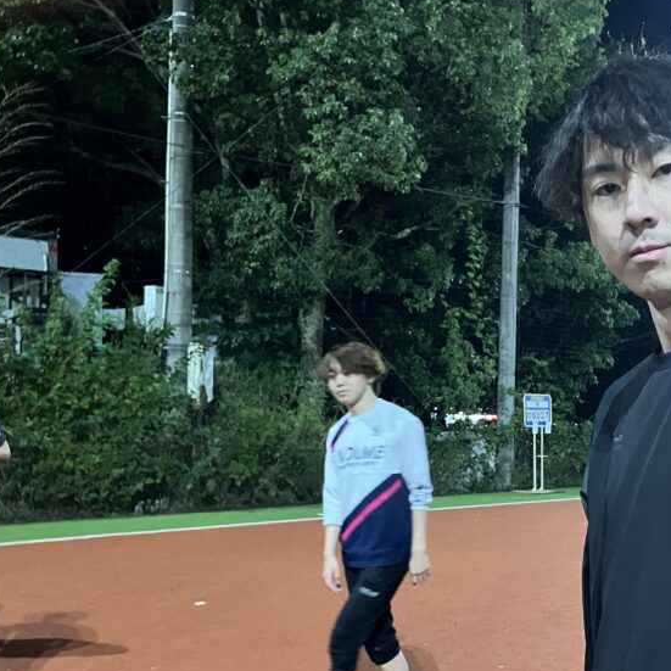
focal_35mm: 46
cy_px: 435
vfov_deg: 36.5
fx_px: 1009
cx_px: 511
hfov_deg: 35.9
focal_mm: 3.99
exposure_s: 1/30
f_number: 1.8
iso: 640
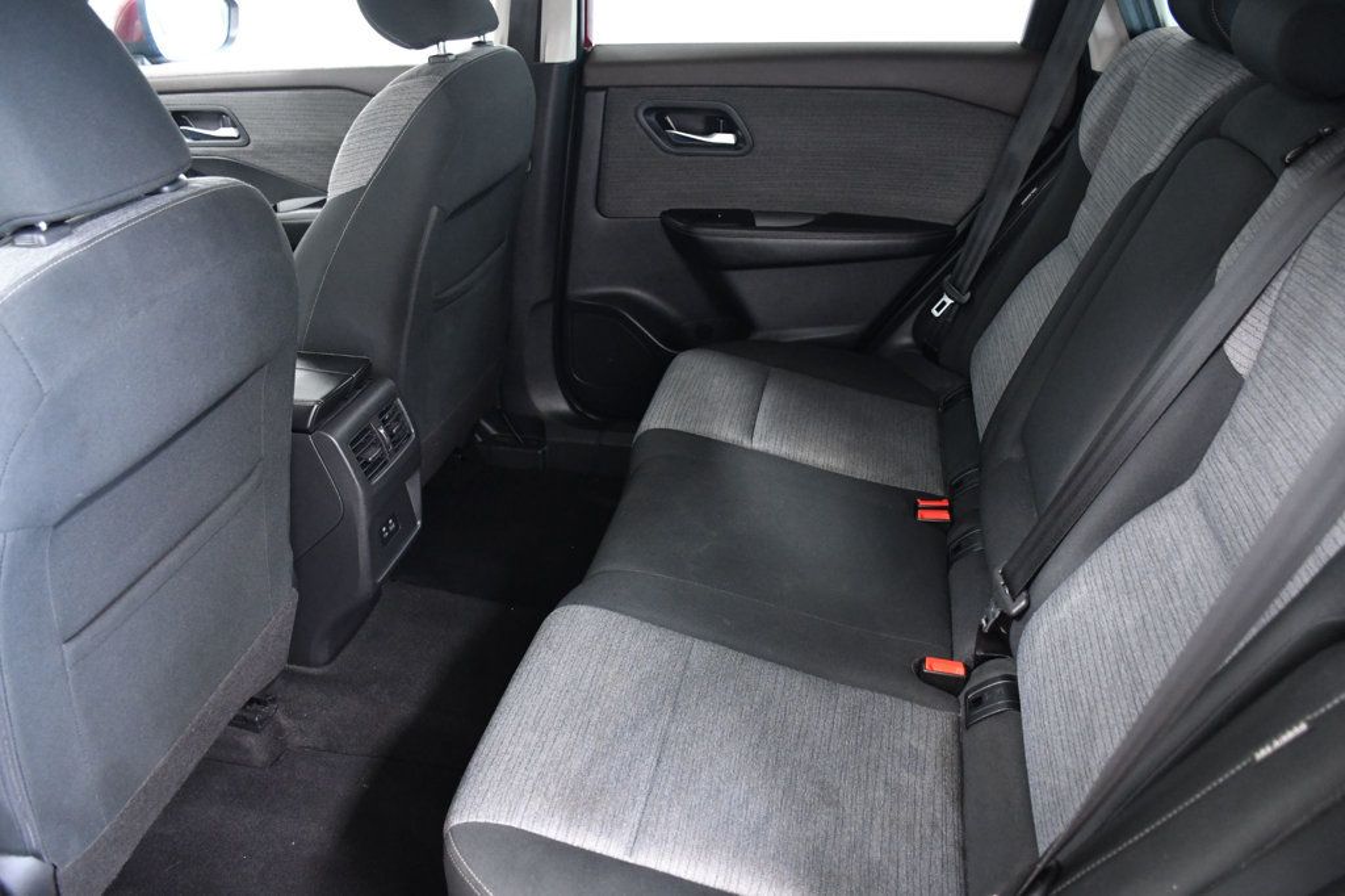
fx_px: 1008
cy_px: 448
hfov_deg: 67.4
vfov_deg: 47.9
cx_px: 672
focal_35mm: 27
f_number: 4
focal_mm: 18
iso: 2500
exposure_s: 1/60
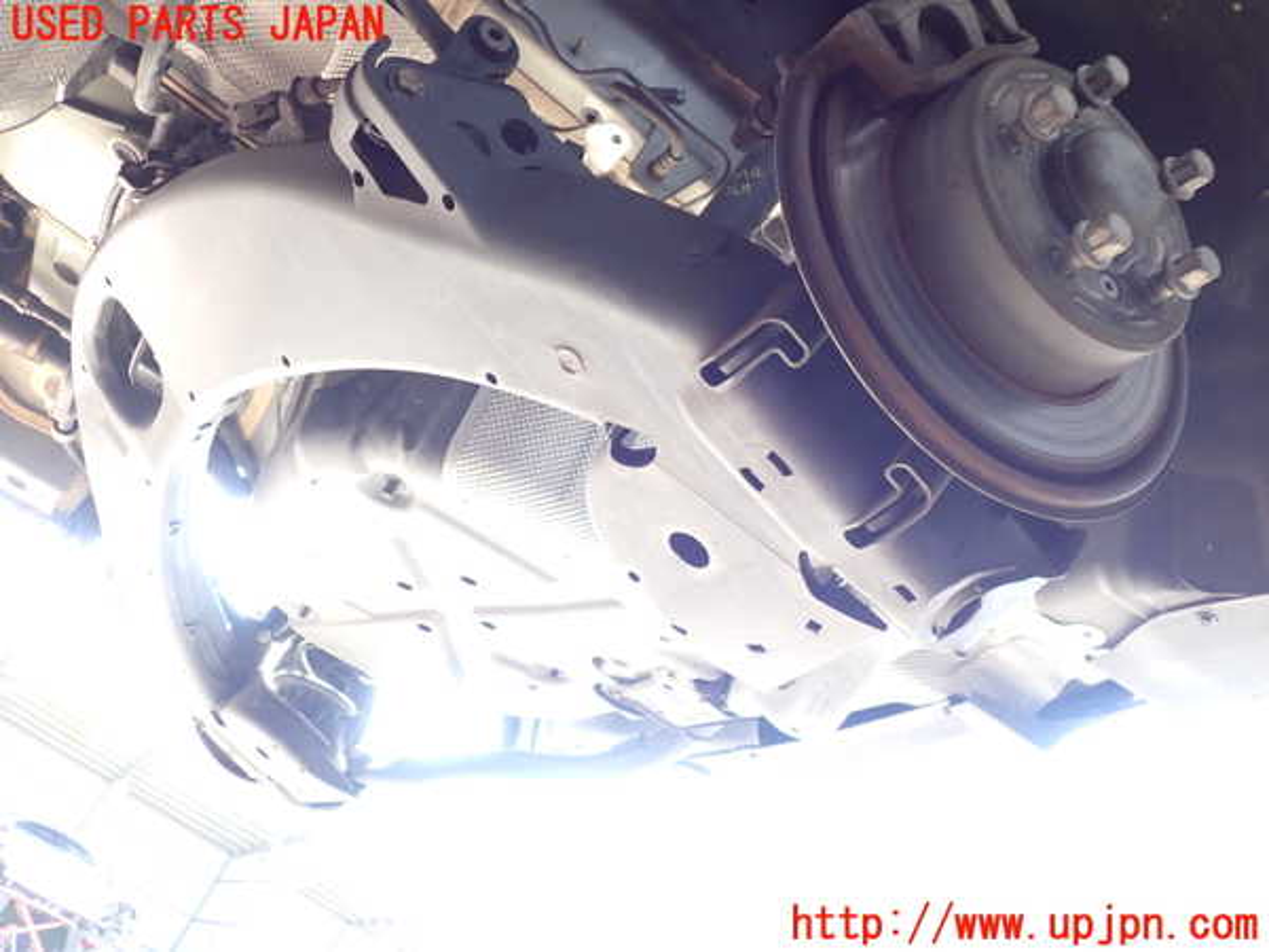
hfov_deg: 60.0
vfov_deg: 46.8
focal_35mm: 30
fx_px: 1100
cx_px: 634
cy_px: 476
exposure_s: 1/60
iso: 200
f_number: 2.3
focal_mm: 5.4
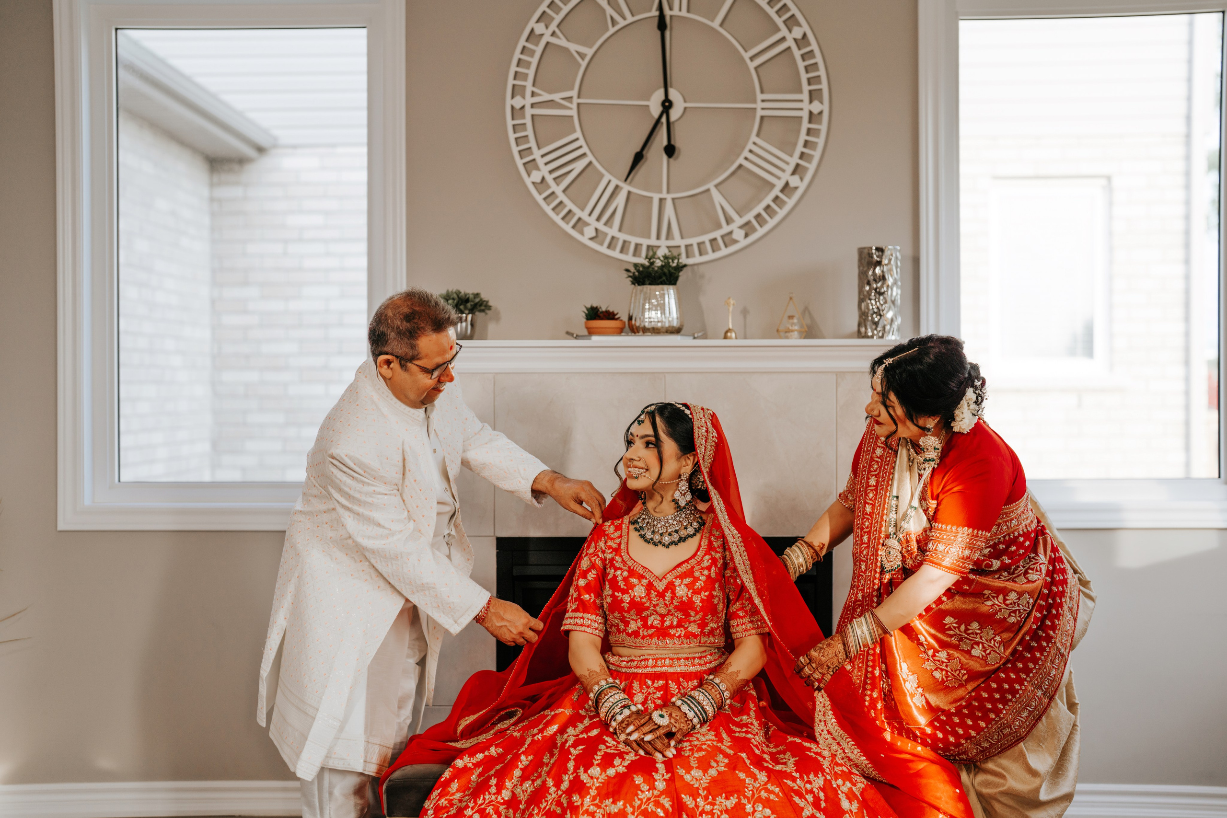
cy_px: 409
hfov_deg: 39.6
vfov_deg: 27.0
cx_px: 614
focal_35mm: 50
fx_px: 1704
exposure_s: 1/250
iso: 200
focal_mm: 50
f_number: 2
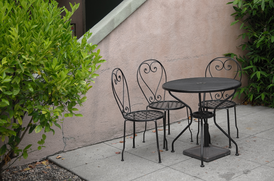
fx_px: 433
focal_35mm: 57
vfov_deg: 23.7
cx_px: 137
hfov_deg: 35.1
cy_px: 90
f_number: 5.6
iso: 100
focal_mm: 37.6
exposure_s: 1/80
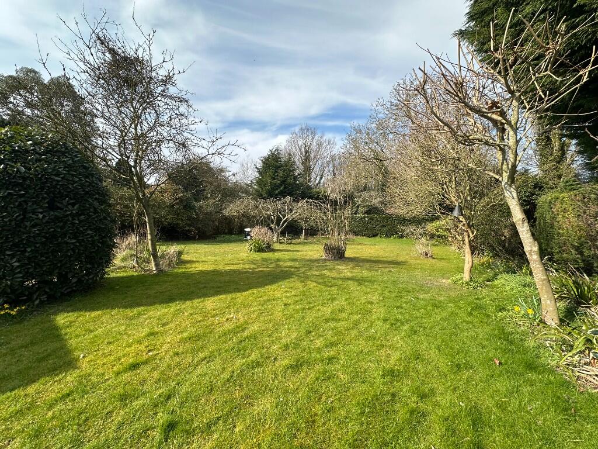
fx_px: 242
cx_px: 299
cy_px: 224
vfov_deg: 85.7
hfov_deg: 102.1
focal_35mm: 14
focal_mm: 2.22
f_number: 2.2
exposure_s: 1/1092
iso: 40
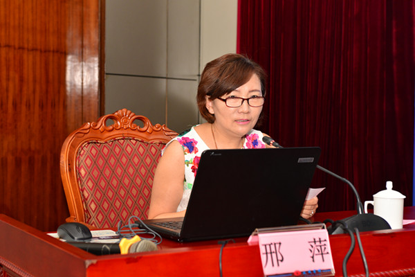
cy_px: 138
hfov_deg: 28.8
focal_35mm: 70
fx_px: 807
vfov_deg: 19.5
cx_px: 208
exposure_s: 1/60
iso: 800
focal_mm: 70
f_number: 5.6
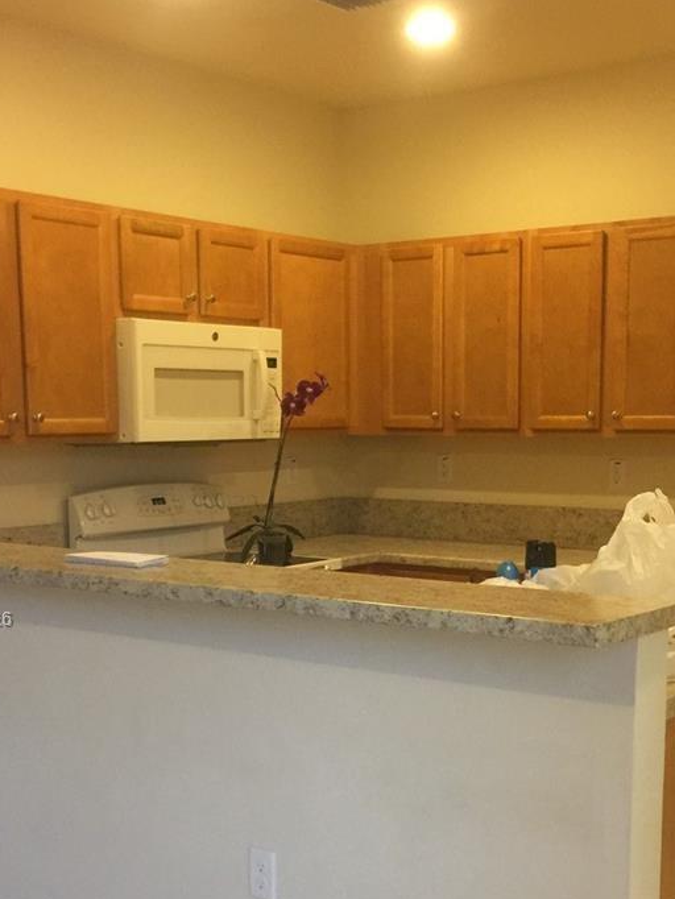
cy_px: 621
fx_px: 1325
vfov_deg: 37.0
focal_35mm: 51
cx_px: 361
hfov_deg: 28.6
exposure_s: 1/15
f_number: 2.2
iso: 125
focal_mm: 4.15
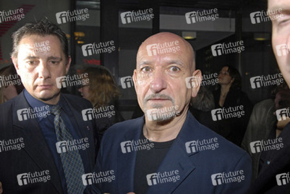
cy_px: 97
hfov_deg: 57.2
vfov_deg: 40.1
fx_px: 266
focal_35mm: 33
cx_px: 145
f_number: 5.6
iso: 400
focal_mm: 22
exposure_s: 1/60
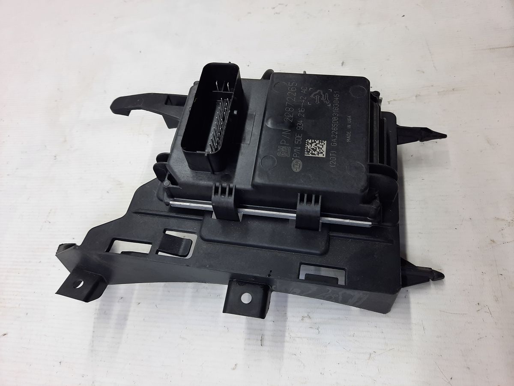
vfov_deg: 54.9
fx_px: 371
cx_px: 257
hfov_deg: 69.4
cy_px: 193
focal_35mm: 25
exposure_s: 1/50
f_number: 2
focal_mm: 4.6
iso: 64
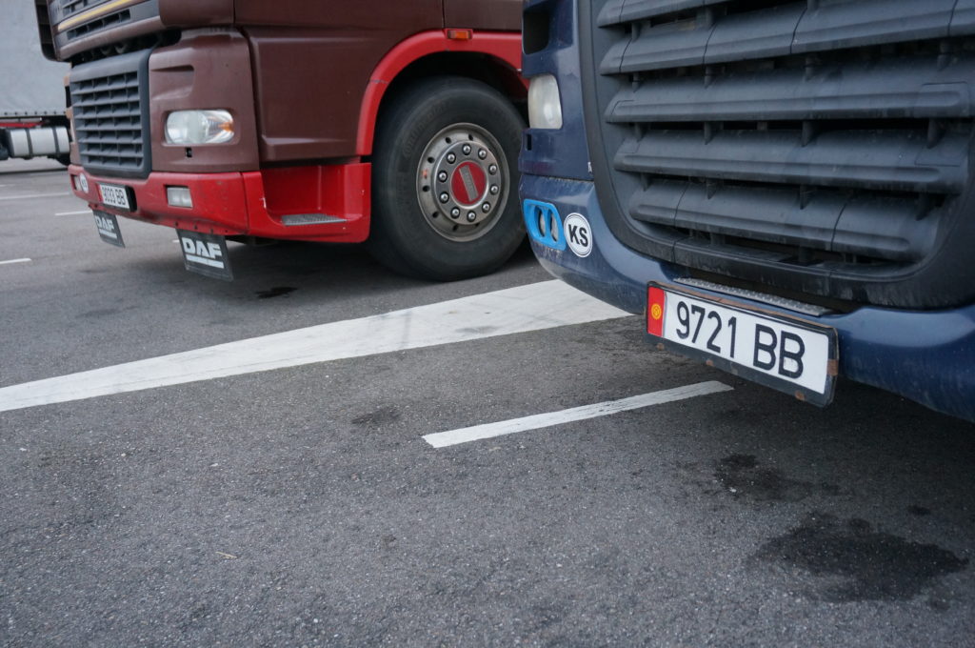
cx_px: 488
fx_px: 893
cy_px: 324
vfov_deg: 39.9
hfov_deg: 57.3
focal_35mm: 33
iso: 1000
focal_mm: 22
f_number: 4
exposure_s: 1/160
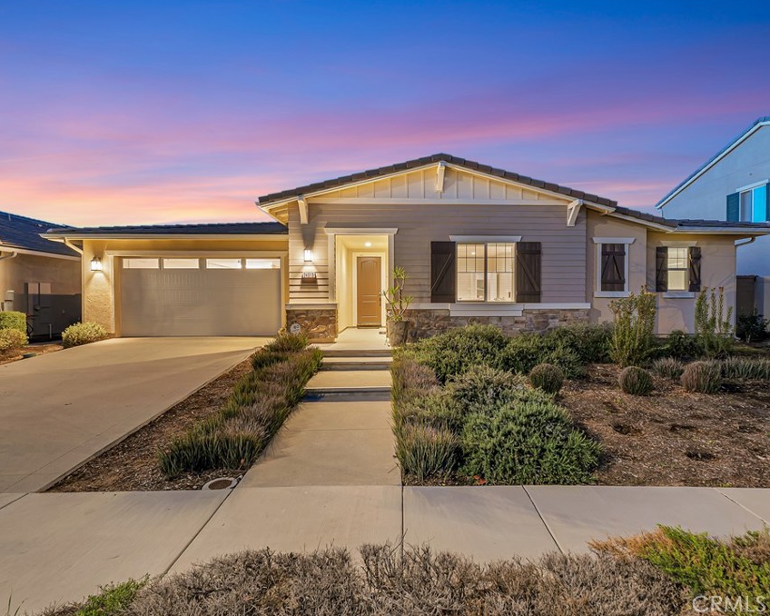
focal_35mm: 17
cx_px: 405
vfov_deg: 77.0
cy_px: 307
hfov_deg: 89.6
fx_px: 387
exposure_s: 3.2
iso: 100
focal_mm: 10
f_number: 4
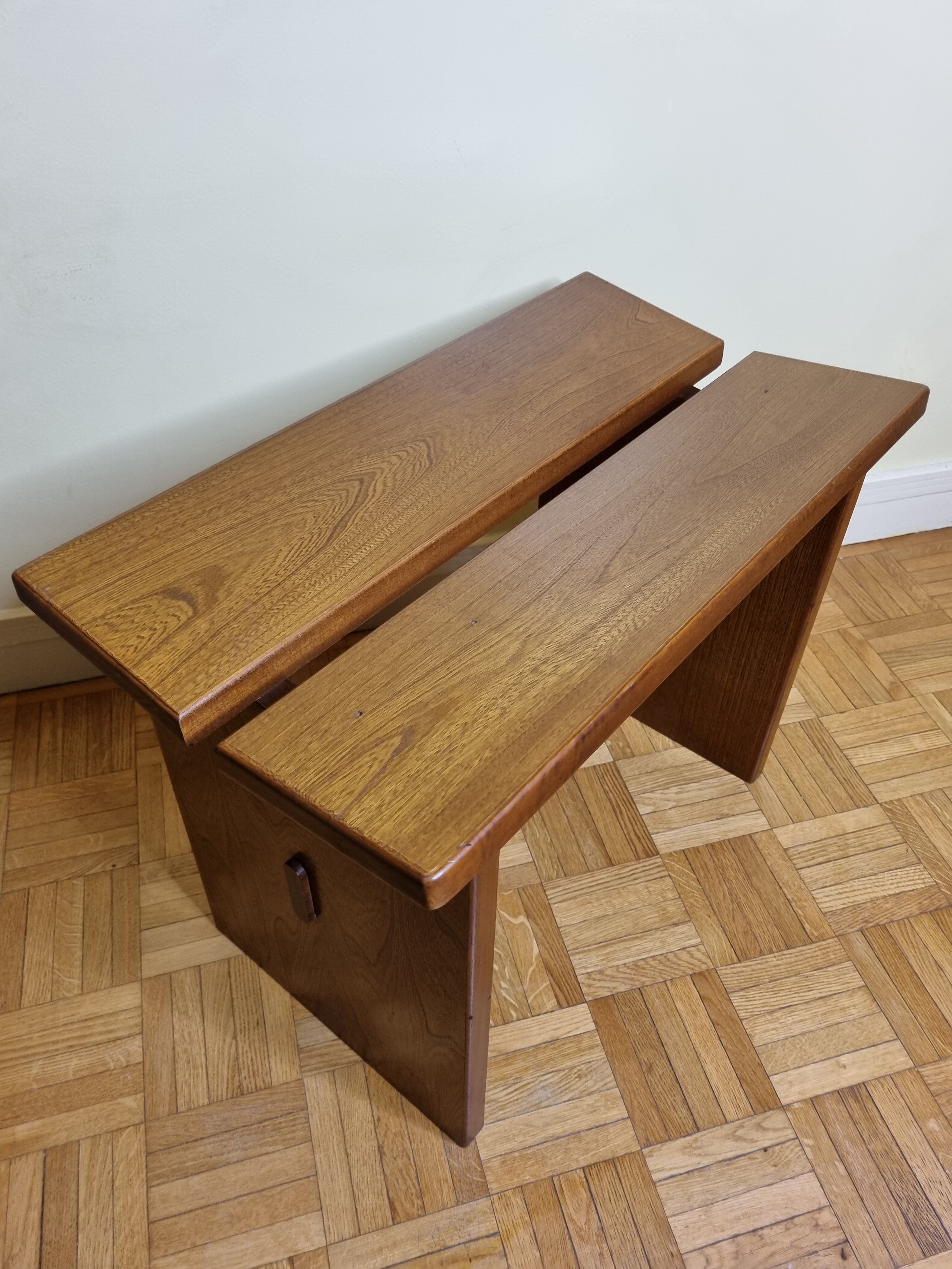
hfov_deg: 53.1
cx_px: 476
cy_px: 634
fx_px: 953
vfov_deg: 67.3
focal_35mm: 26
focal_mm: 5.4
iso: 250
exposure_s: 1/50
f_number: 1.8
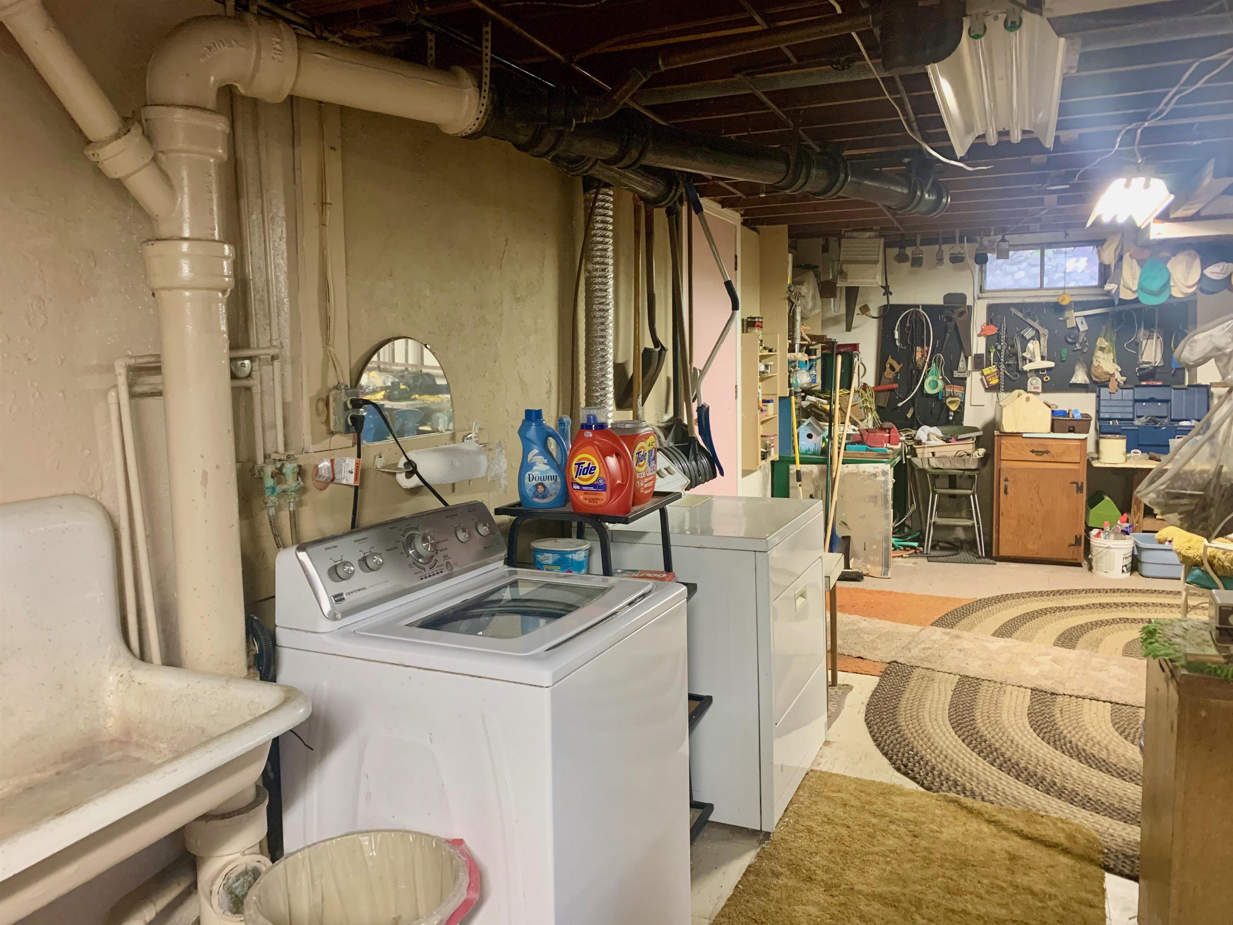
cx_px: 616
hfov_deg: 67.3
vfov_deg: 53.1
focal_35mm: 26
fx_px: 926
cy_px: 462
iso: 400
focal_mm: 4.25
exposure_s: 1/40
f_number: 1.8
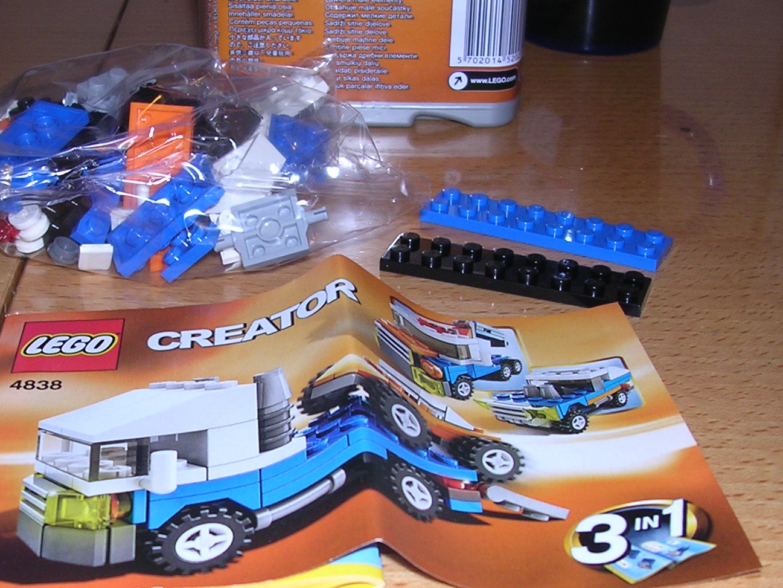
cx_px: 299
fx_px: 1357
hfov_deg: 32.0
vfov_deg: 24.4
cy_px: 366
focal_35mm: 60
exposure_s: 1/60.1
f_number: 2.8
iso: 100
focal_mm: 5.8
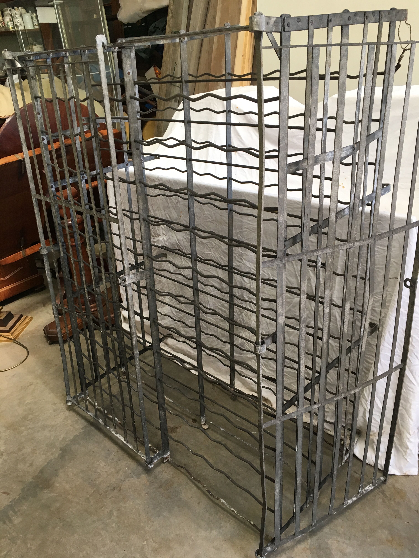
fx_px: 468
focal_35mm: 29
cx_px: 210
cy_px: 279
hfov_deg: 48.2
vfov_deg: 61.7
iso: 40
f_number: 2.2
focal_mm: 4.15
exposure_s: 1/33
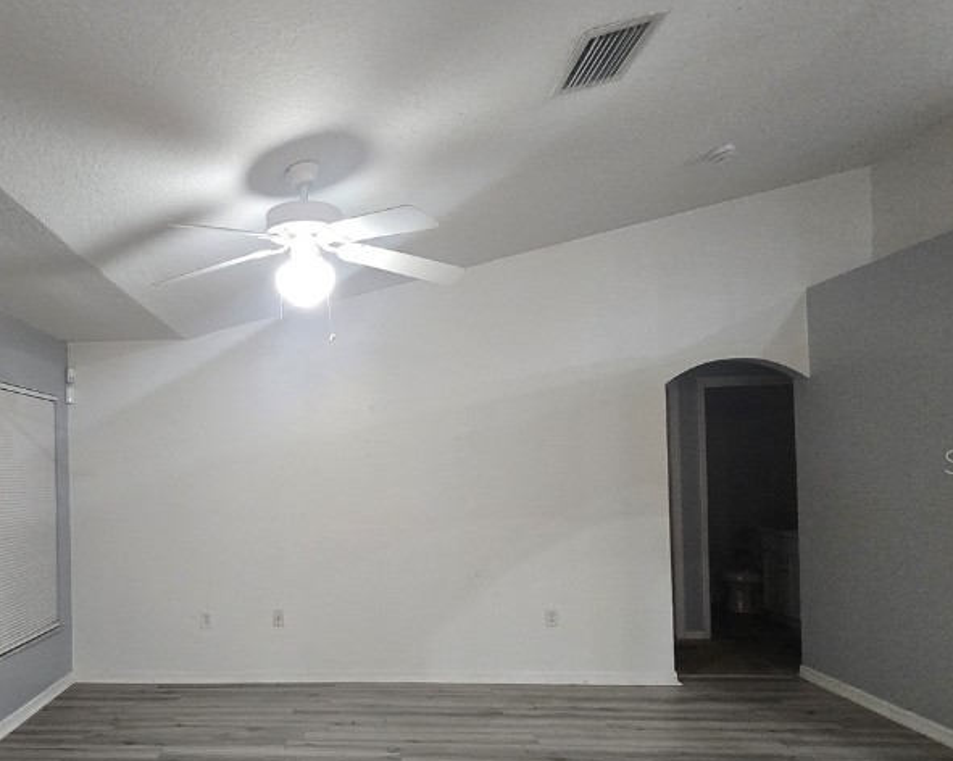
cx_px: 271
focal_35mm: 22
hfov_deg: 71.3
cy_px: 461
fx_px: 620
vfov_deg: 62.5
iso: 500
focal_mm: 2.2
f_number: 2.2
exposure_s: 1/60
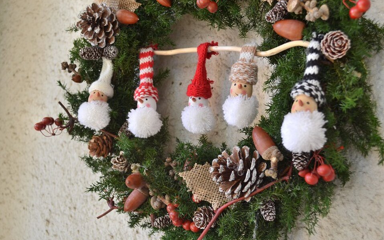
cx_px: 192
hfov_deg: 46.2
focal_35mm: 43
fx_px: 450
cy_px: 126
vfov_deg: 29.8
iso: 400
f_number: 5
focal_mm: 28
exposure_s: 1/100
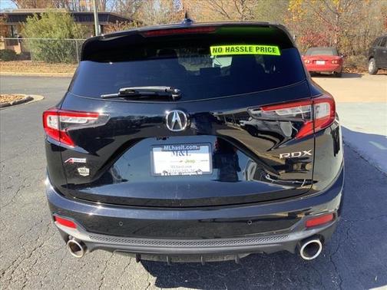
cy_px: 145
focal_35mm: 31
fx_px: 347
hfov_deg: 58.4
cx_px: 194
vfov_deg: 45.4
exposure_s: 1/190
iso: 25
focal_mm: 3.3
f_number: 2.4
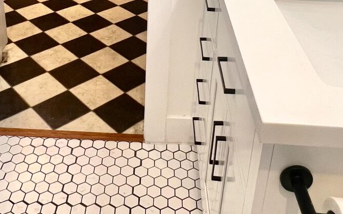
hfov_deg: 48.0
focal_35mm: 41
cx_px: 139
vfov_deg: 28.5
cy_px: -19
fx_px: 383
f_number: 1.8
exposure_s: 1/120
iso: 160
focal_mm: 1.57
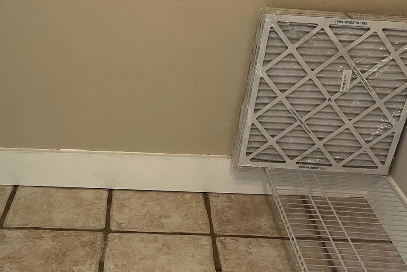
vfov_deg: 28.5
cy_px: 172
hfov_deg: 41.3
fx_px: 531
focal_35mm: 47
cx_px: 130
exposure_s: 1/60
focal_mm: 5.1
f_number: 1.6
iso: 160
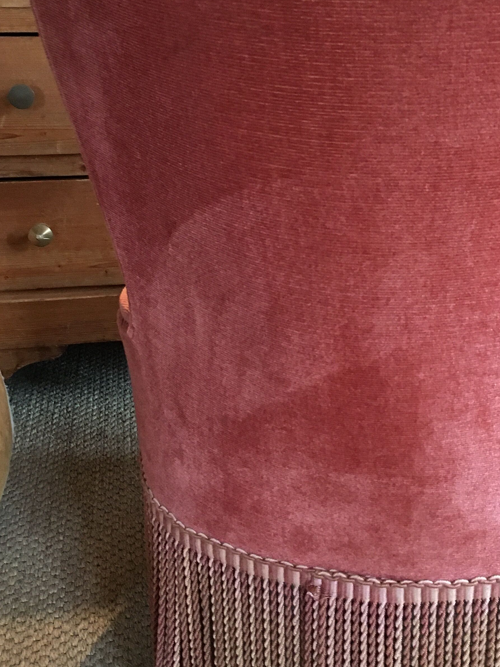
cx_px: 360
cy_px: 265
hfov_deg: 29.3
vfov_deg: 38.7
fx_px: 944
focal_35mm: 49
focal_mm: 4.15
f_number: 2.2
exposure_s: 1/17
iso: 250
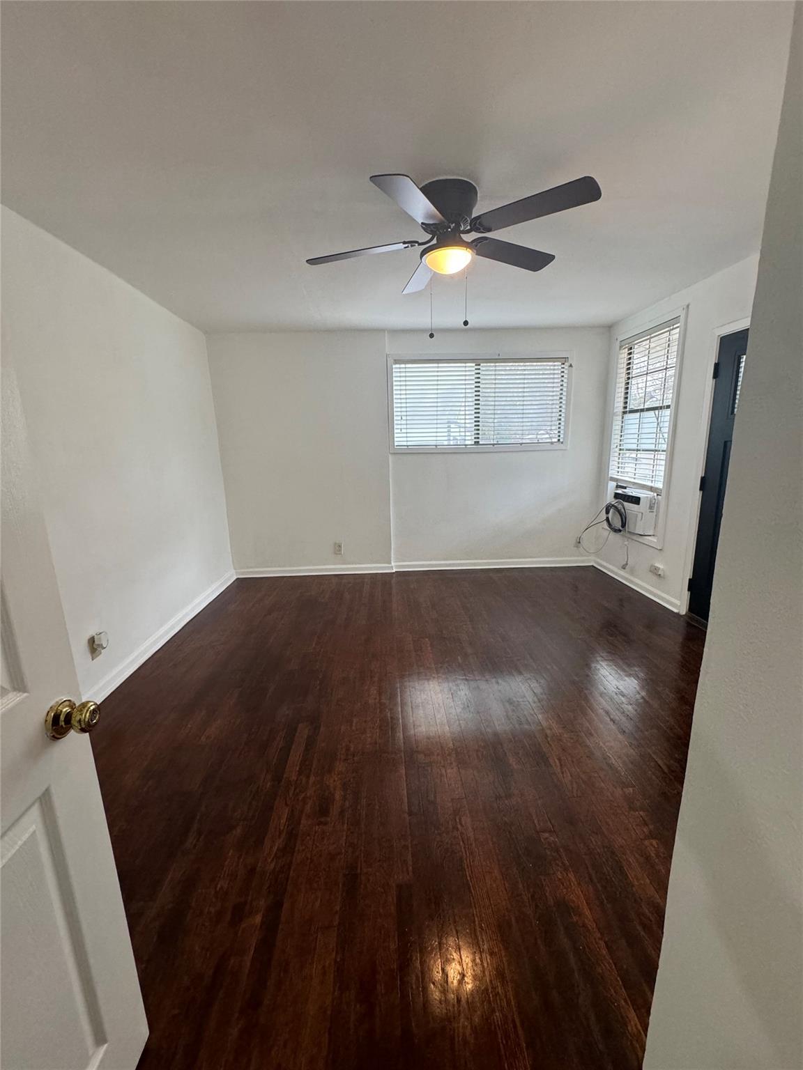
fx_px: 433
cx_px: 402
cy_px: 535
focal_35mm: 14
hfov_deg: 85.7
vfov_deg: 102.1
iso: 320
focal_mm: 2.22
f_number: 2.2
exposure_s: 1/120
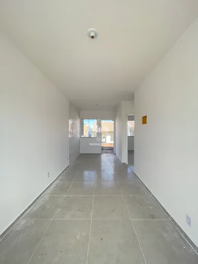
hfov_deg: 90.0
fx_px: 99
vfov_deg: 106.1
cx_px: 99
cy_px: 132
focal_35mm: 13
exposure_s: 1/99
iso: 25
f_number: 2.4
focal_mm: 1.54
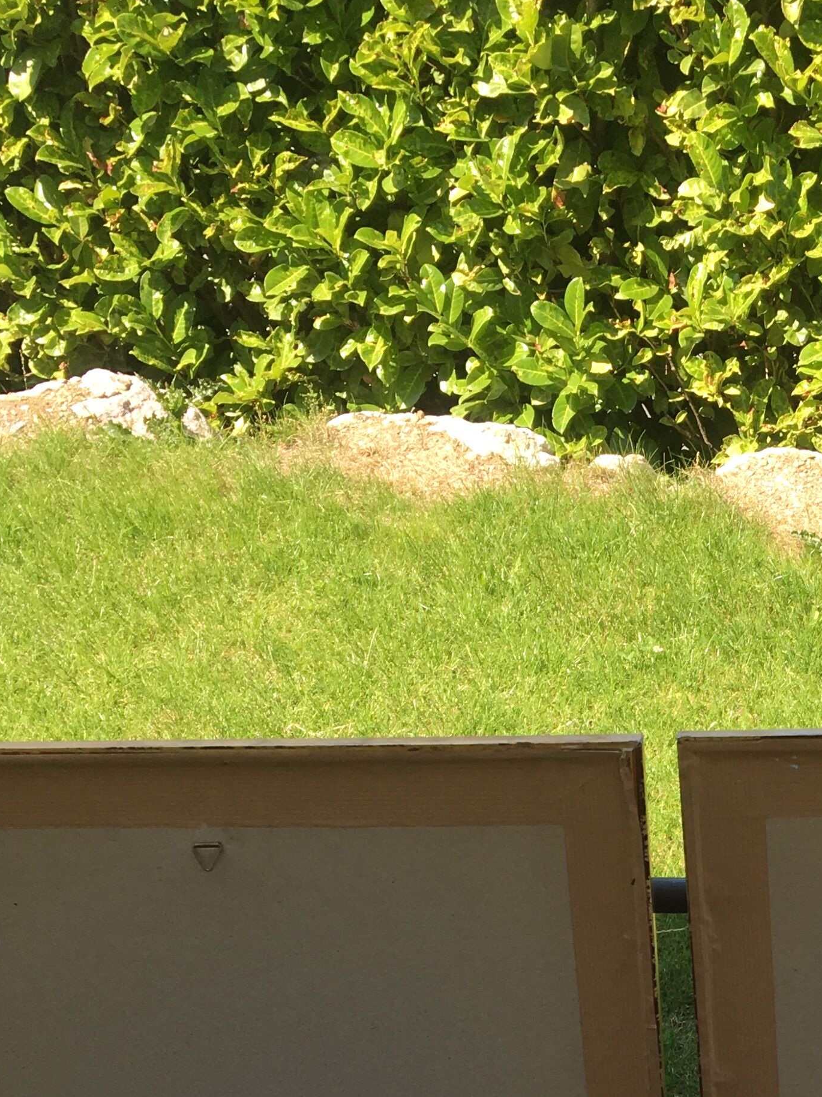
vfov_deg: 28.1
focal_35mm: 64
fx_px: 2027
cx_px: 699
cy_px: 1141
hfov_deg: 22.5
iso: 25
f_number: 2.2
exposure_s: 1/450
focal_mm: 4.15
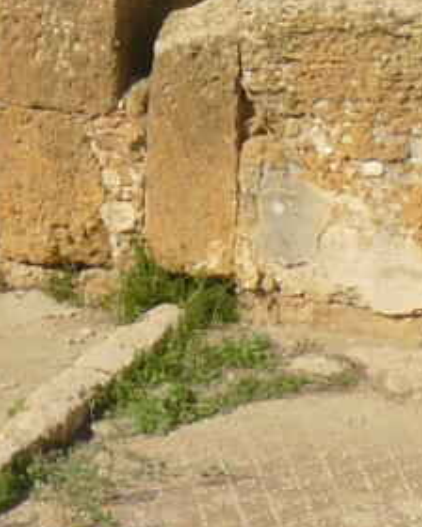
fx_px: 2826
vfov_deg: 10.1
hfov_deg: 8.5
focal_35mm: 181
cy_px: -422
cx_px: 41
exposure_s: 1/250
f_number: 8
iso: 100
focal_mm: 6
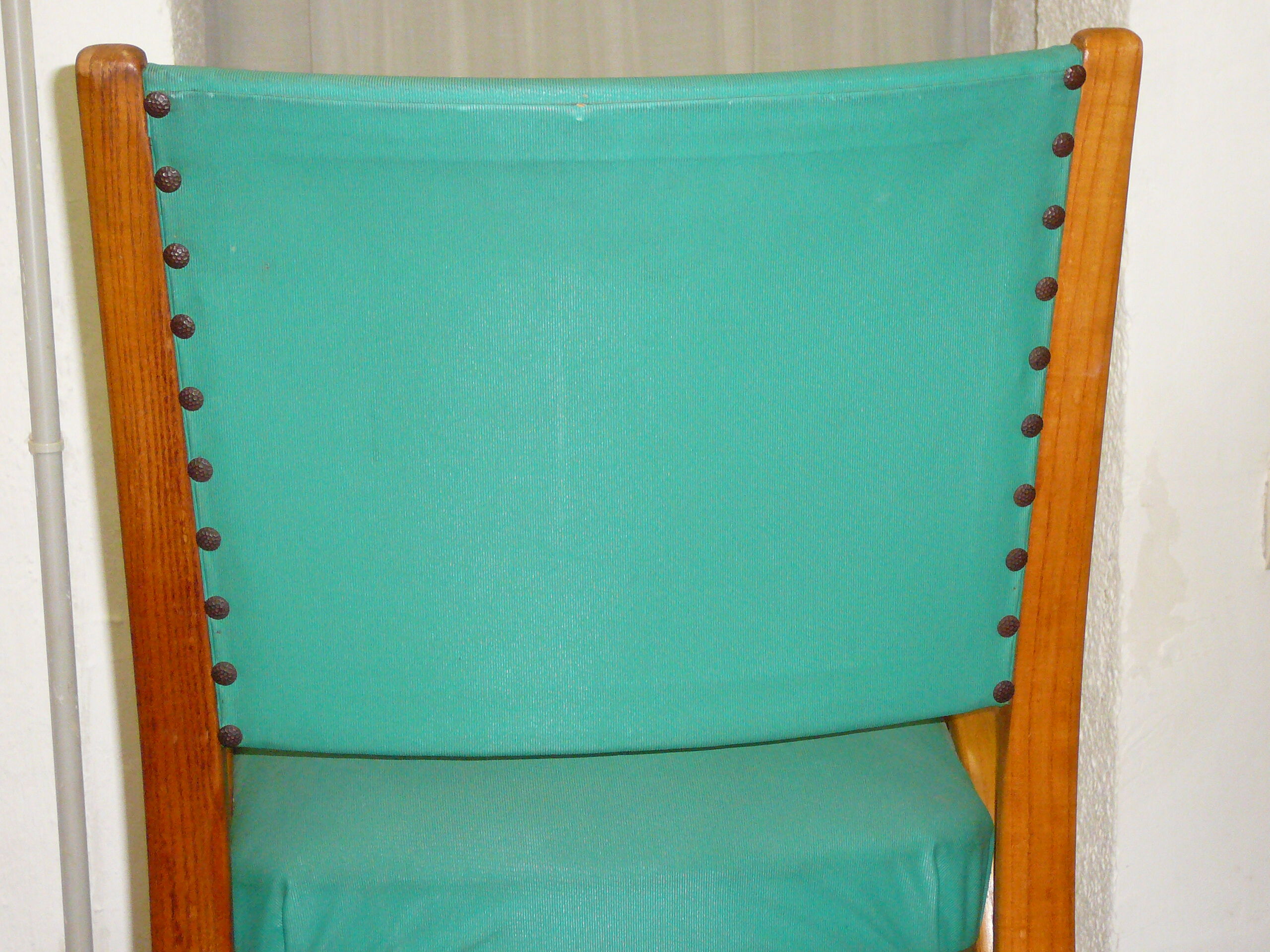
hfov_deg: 27.4
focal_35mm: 71
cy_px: 476
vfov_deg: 20.7
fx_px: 2605
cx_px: 635
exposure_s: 1/30
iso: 400
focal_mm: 10.5
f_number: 3.7
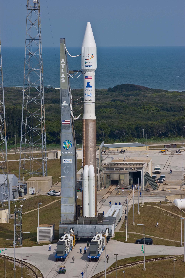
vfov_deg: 11.0
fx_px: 1448
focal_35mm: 188
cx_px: 92
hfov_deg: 7.3
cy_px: 139
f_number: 7.1
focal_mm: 125
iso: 200
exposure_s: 1/800
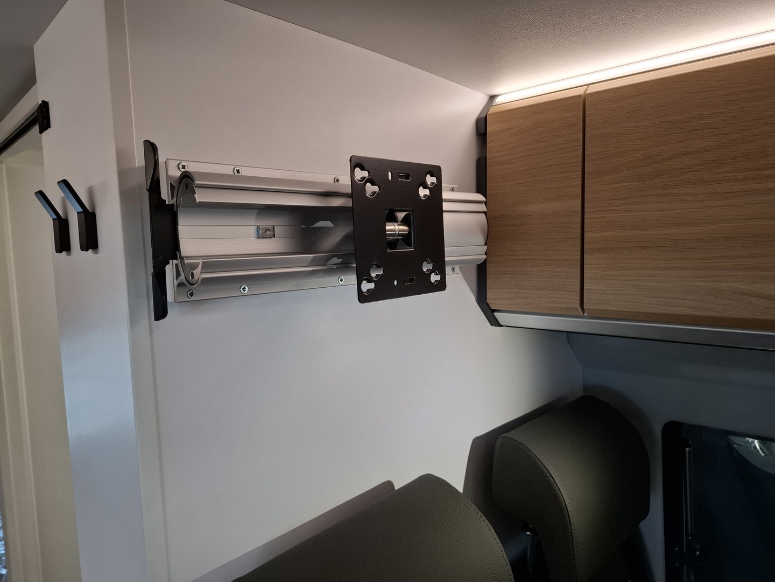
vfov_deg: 58.9
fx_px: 515
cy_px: 291
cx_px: 388
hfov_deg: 73.9
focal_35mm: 23
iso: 100
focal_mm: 5.54
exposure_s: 1/100
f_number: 1.8
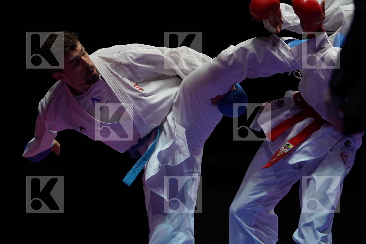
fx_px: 2419
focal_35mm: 238
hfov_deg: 8.7
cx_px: 183
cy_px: 122
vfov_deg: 5.8
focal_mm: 159
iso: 2500
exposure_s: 1/1000
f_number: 2.8
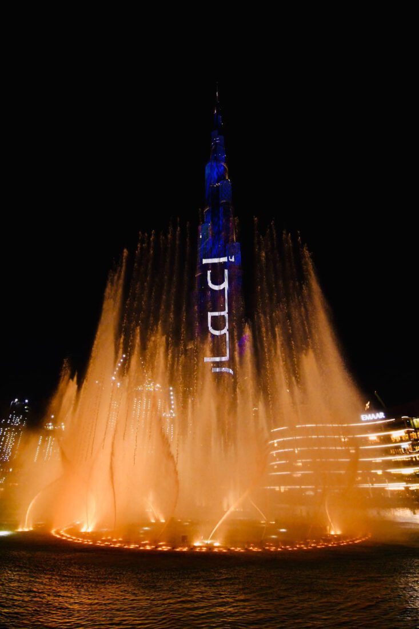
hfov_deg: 70.4
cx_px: 210
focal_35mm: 17
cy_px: 314
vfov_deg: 93.3
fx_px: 297
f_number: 5
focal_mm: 11.5
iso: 2500
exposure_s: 1/60
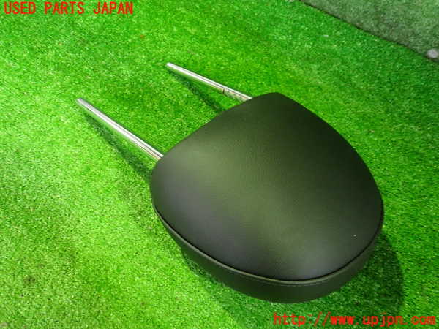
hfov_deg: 60.0
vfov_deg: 46.8
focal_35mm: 30
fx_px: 380
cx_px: 220
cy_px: 164
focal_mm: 5.4
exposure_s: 1/20
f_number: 2.3
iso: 800
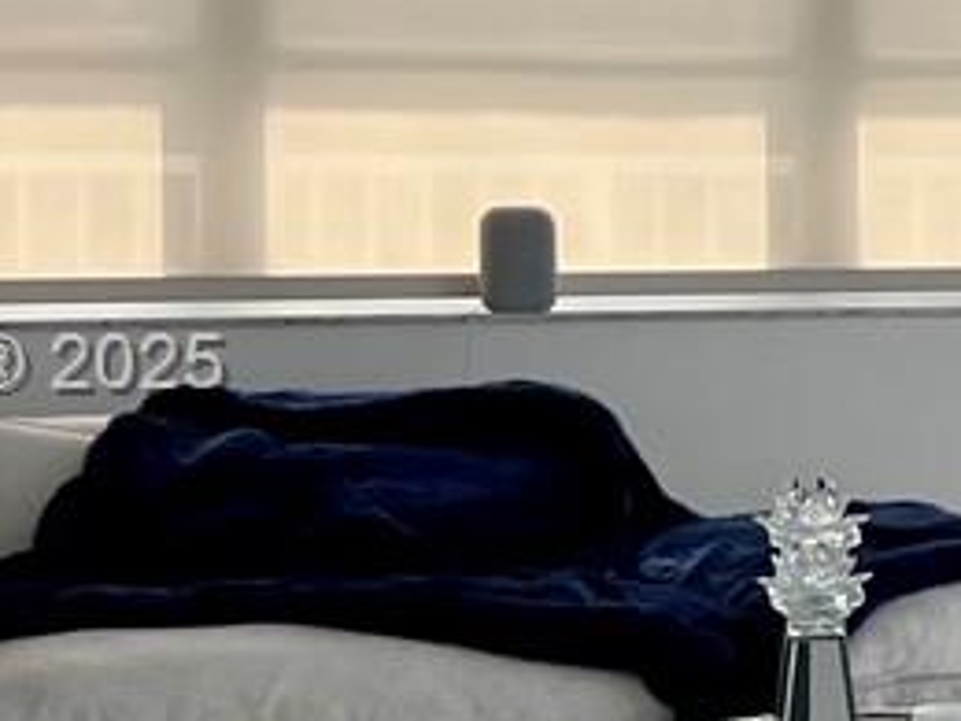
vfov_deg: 9.3
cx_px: 2000
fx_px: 4442
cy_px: 370
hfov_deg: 11.1
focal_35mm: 160
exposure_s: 1/1344
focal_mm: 5.7
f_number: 1.5
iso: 50
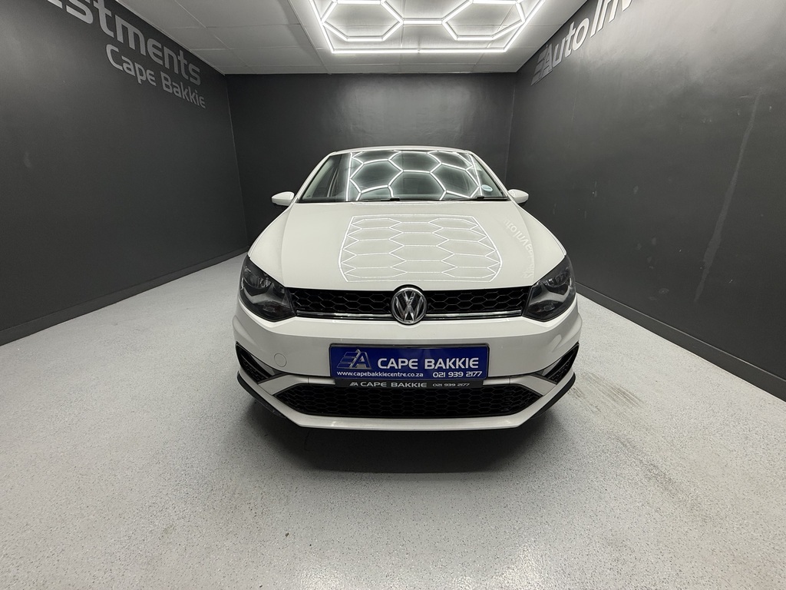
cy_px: 295
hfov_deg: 102.1
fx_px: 318
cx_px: 393
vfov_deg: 85.7
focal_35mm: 14
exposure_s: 1/100
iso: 80
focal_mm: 2.22
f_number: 2.2
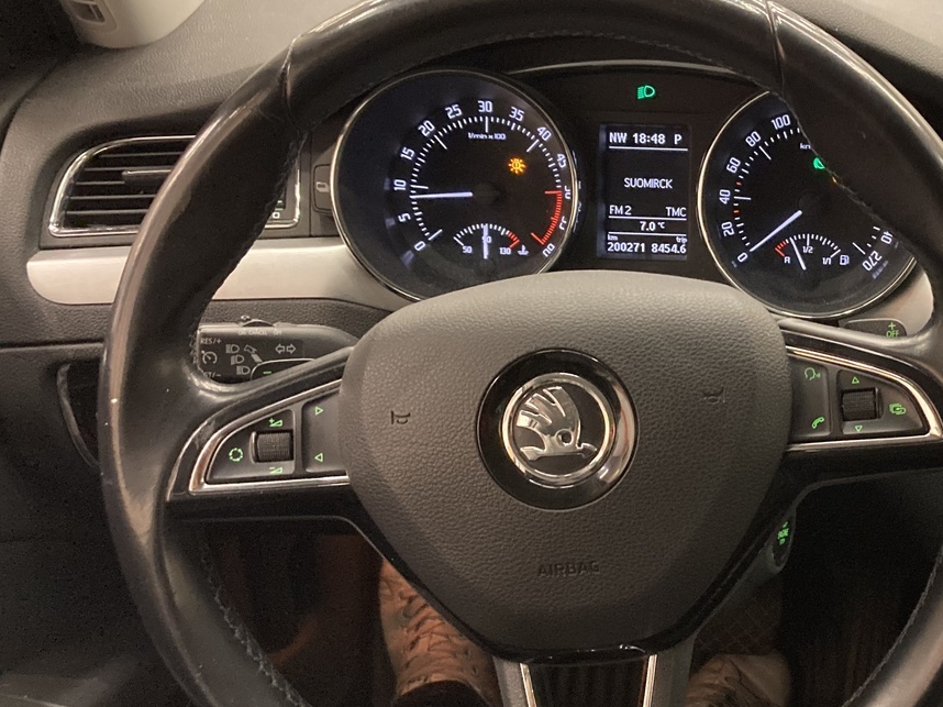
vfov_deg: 30.8
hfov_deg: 39.0
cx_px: 745
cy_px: 419
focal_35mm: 47
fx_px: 1280
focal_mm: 3.99
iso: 500
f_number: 1.8
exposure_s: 1/25
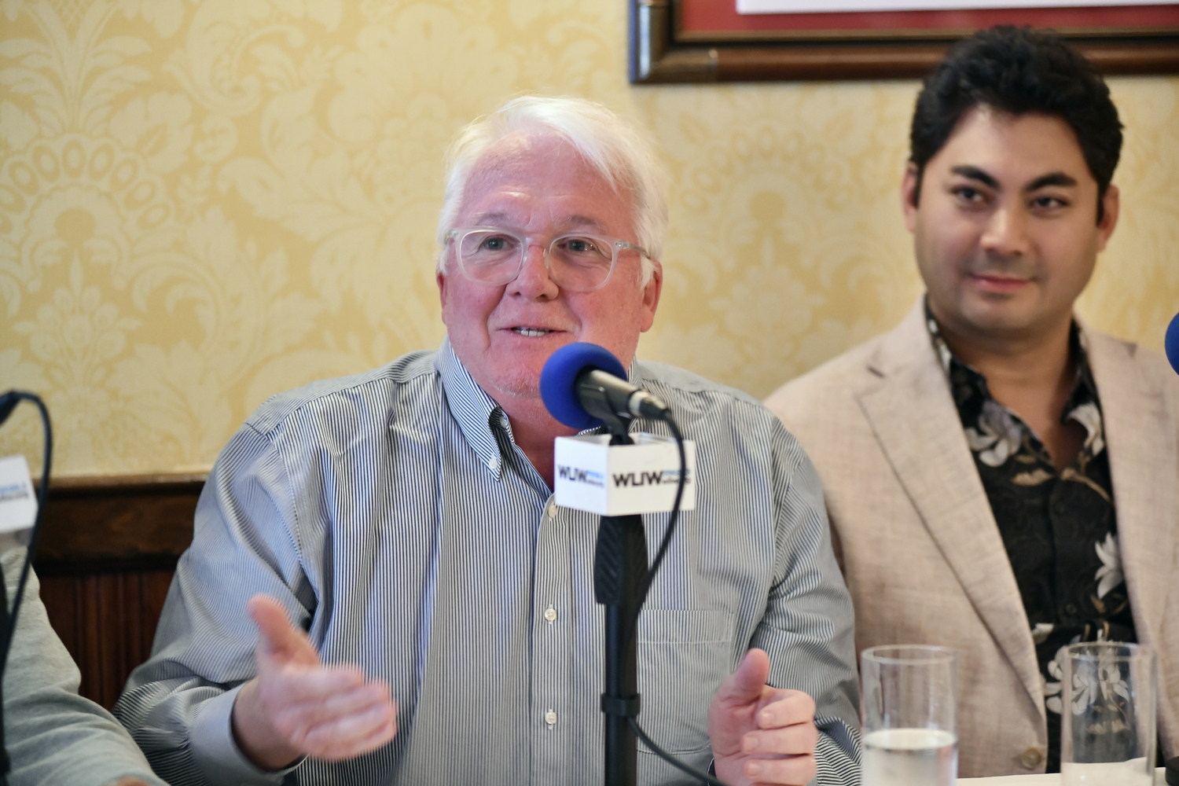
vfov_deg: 11.4
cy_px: 393
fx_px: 3930
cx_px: 590
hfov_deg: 17.1
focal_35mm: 120
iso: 5000
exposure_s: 1/40
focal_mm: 120
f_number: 3.2
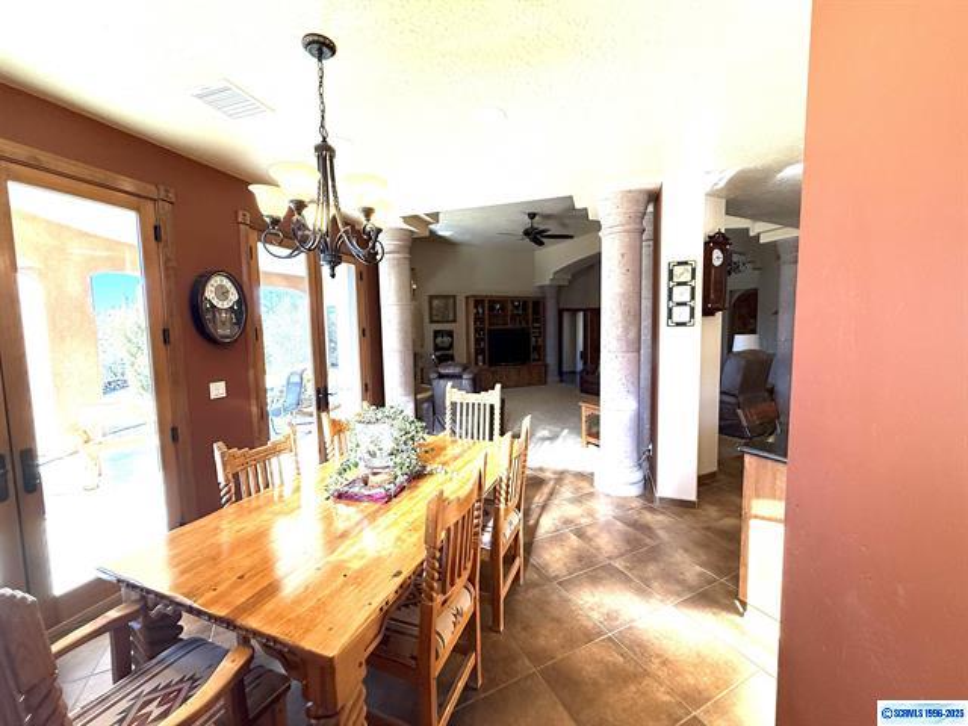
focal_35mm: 14
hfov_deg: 102.1
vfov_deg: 85.7
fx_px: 391
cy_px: 363
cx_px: 484
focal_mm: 2.22
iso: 160
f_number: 2.2
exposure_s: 1/120
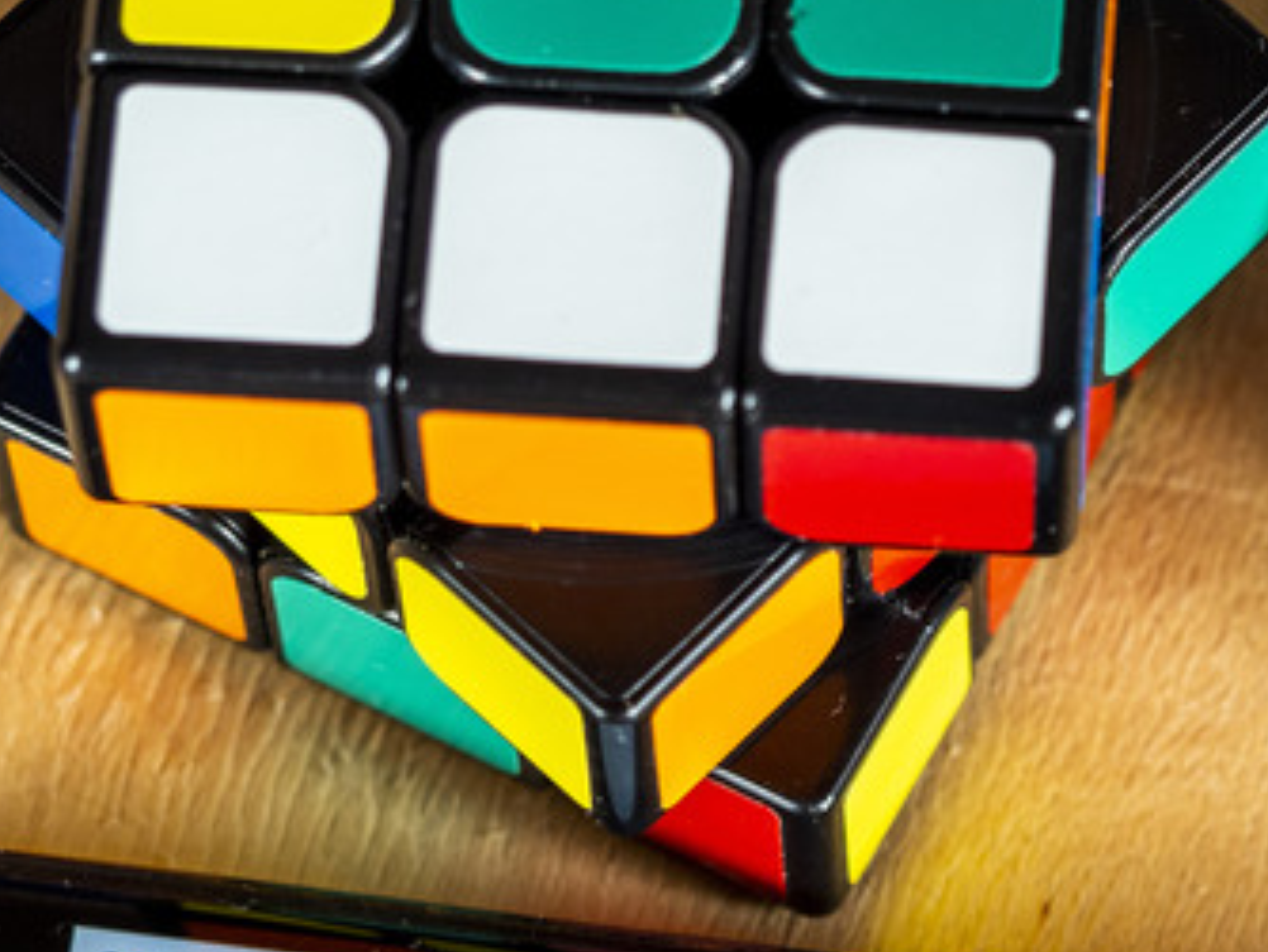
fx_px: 10264
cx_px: 1450
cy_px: 810
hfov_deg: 7.0
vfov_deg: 5.3
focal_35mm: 280
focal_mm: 60
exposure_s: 1/20
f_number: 3.5
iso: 200
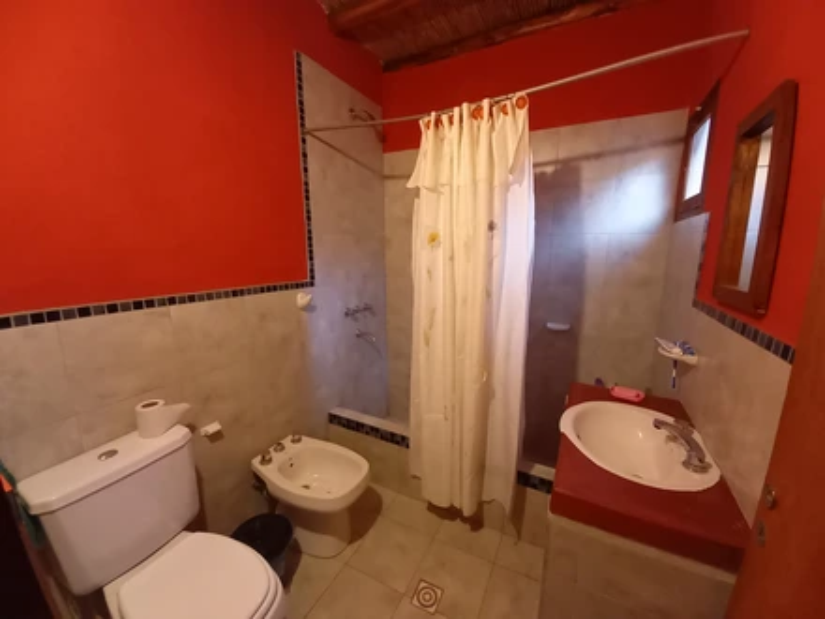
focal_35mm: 13
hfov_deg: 106.2
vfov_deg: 89.9
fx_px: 310
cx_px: 412
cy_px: 310
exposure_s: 1/24
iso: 500
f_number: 2.2
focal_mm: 1.42
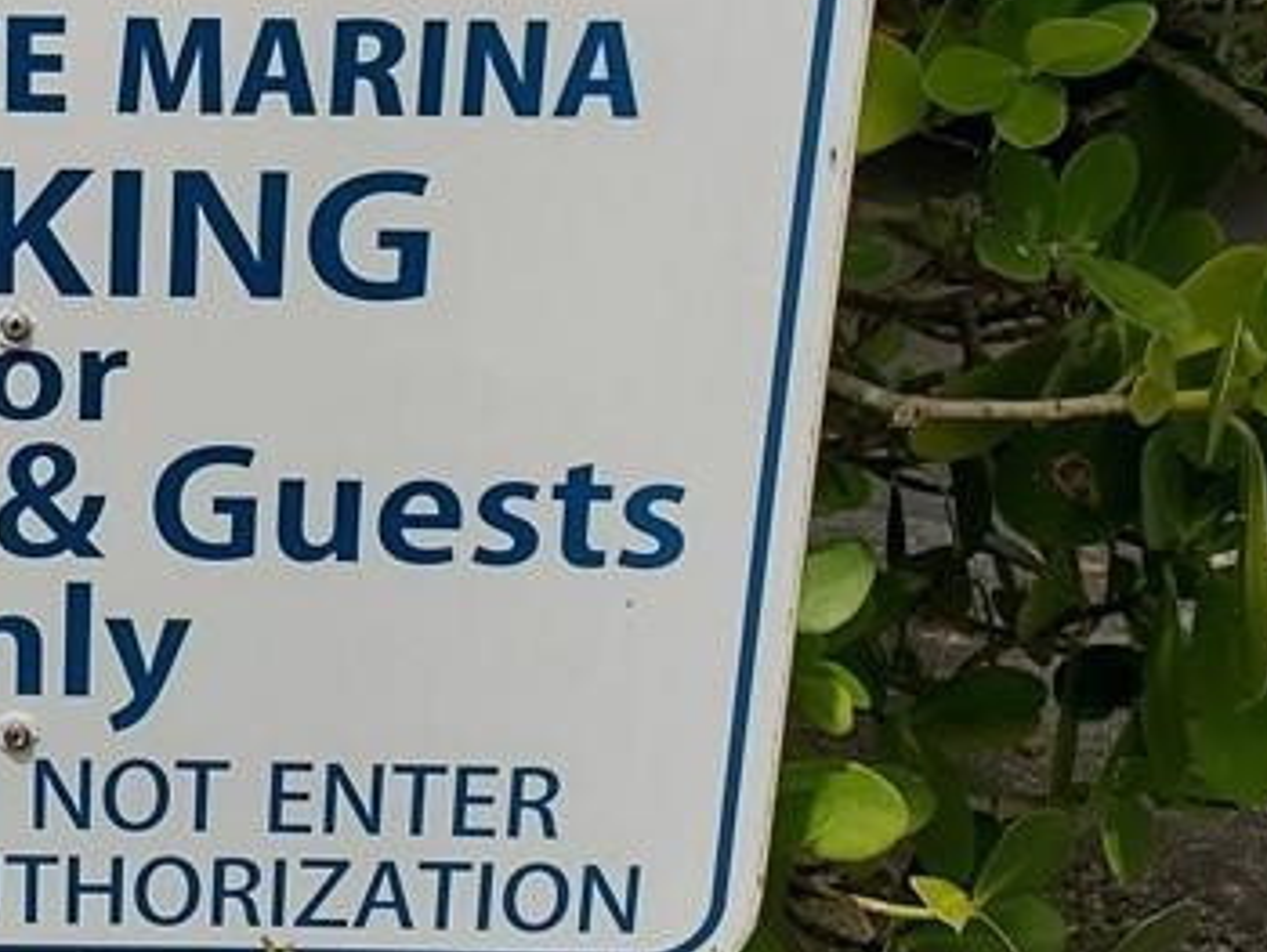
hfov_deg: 24.8
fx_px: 2784
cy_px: 261
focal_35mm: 76
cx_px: 105
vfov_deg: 19.3
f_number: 2.4
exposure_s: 1/3430
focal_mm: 4.3
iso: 50
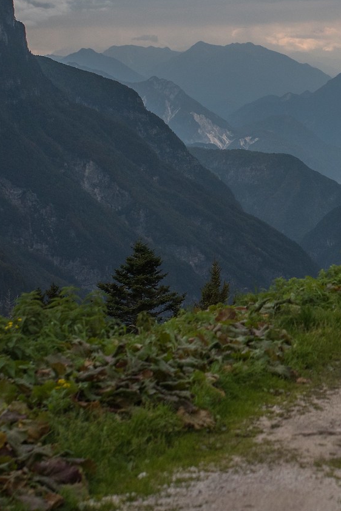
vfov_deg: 13.7
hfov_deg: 9.0
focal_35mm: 149
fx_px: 2123
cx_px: 449
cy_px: 130
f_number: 3.5
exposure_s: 1/2000
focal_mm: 35
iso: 100
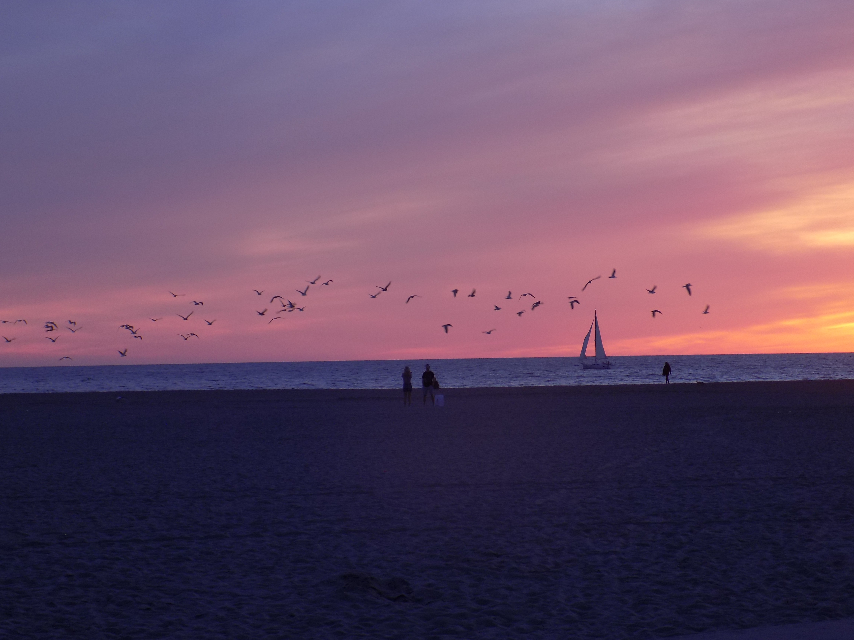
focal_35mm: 118
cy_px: 320
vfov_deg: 12.6
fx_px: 2911
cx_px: 427
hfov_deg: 16.7
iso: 80
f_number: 4.8
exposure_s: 1/50
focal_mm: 20.9
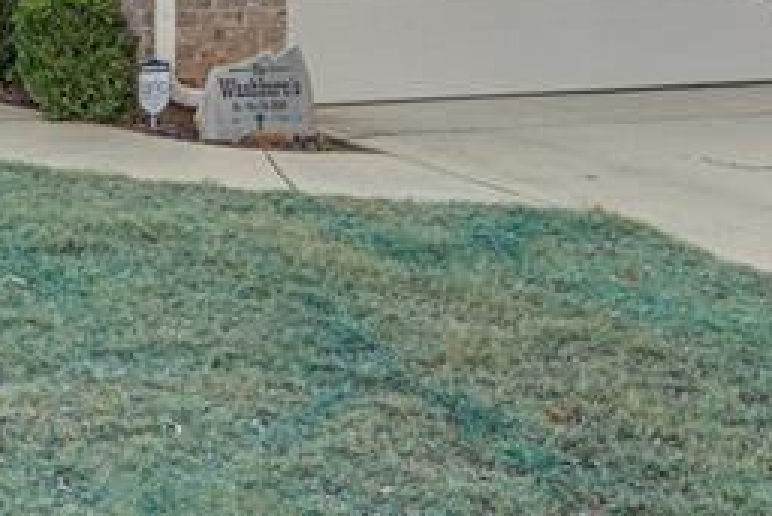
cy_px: -75
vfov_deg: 13.9
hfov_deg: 20.0
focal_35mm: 96
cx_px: -134
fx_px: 2060
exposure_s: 1/1600
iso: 800
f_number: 8
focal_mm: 24
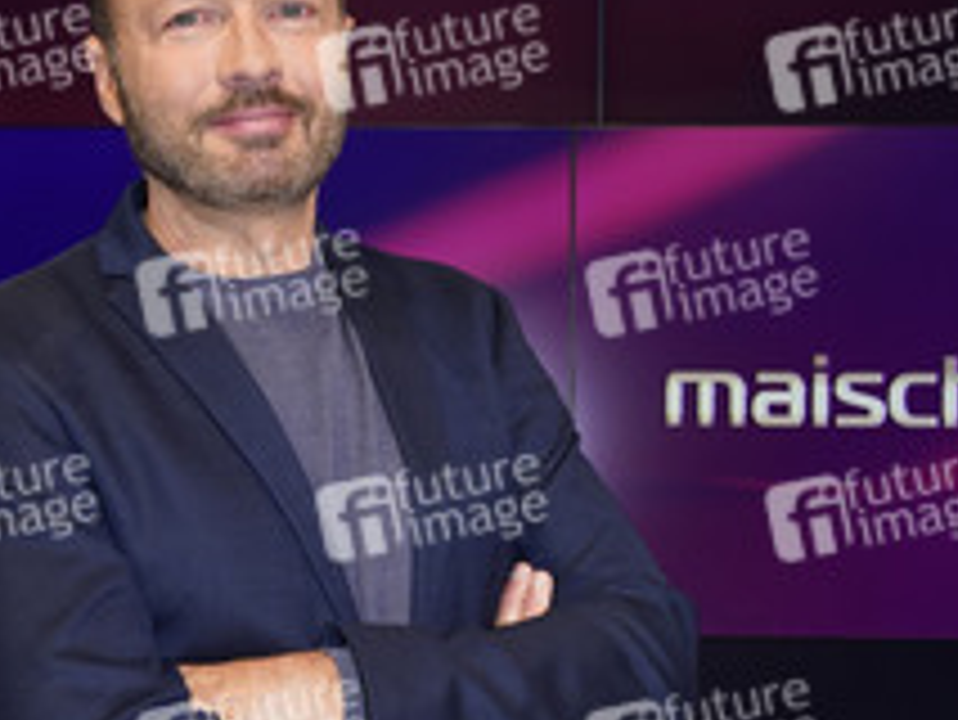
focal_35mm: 65
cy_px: 396
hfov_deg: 29.6
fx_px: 1800
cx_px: 313
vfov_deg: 22.6
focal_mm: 32
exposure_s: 1/160
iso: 2000
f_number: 5.6
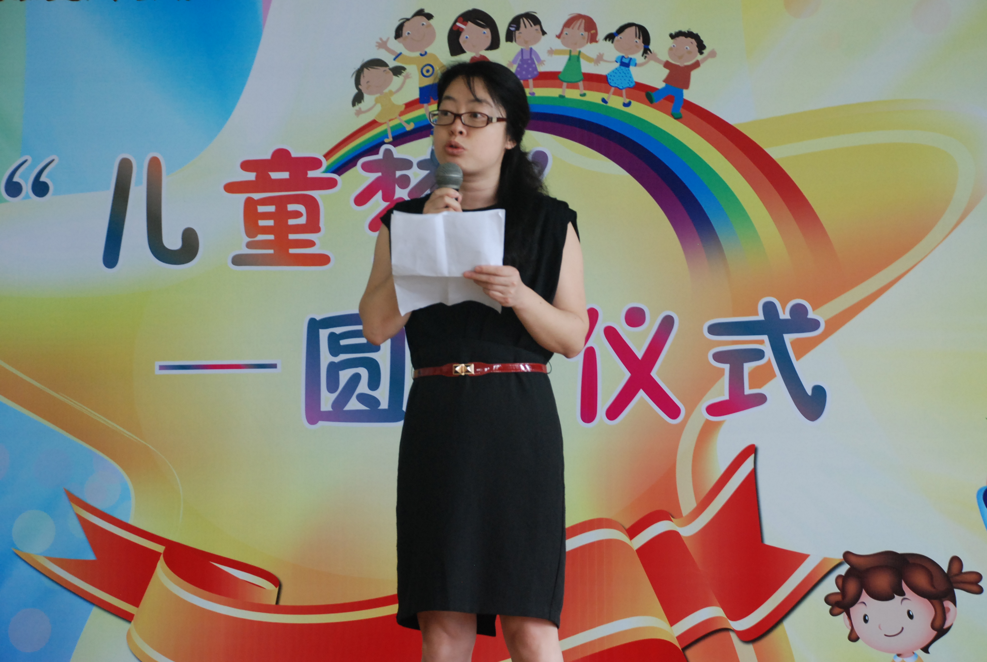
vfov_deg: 14.8
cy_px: 331
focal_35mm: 93
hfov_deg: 21.9
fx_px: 2555
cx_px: 494
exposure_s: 1/30
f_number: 5.3
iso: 800
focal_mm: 62
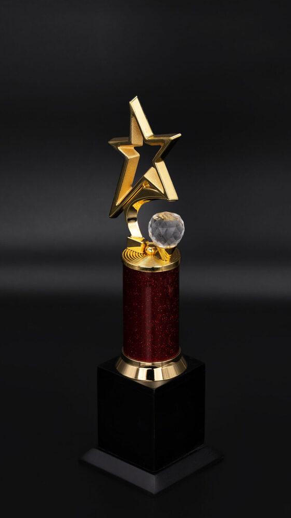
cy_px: 258
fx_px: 1837
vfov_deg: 16.0
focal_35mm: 134
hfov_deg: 9.1
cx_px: 152
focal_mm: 127
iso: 200
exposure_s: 1/100
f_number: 7.1
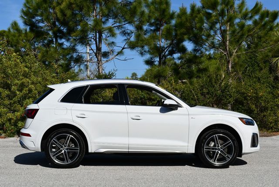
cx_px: 140
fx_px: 496
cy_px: 94
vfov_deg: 21.3
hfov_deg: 31.4
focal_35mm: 64
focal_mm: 32
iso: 100
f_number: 9
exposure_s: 1/320
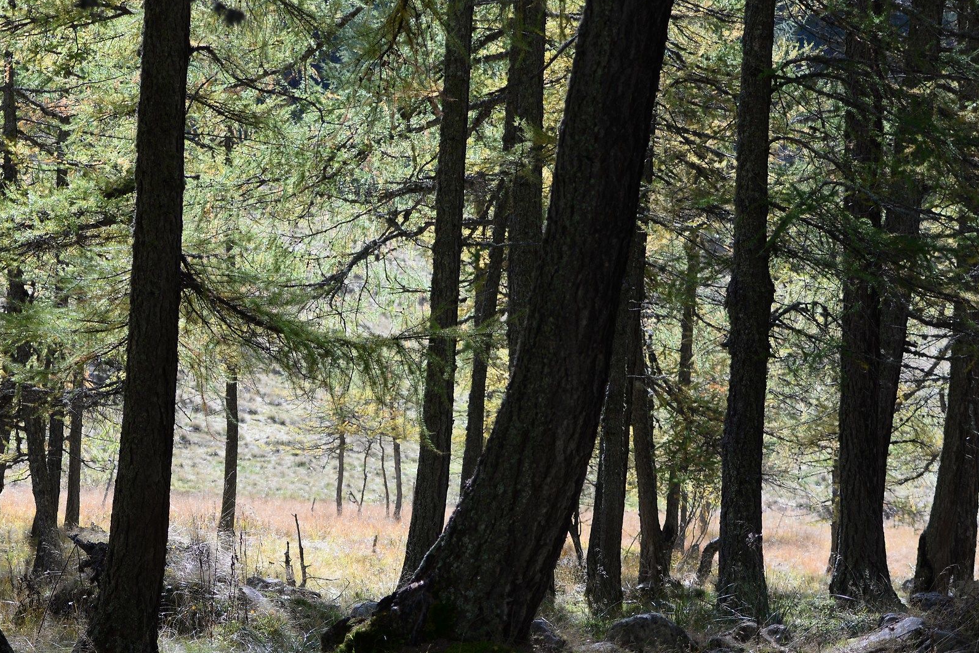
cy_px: 359
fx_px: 4597
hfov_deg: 12.1
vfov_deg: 8.1
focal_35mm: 169
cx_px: 264
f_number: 6.3
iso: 140
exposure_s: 1/125
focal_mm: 112
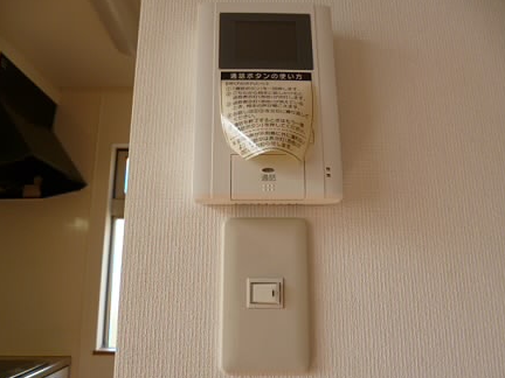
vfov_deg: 54.9
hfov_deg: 69.4
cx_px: 260
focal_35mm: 25
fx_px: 365
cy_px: 190
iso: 100
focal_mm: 4.3
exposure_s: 1/100
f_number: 2.5
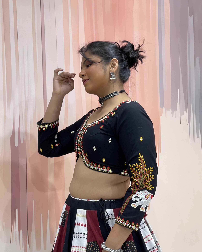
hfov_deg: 19.9
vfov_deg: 24.7
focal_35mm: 77
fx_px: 575
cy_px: 153
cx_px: 100
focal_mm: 7.5
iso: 32
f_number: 2.2
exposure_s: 1/100
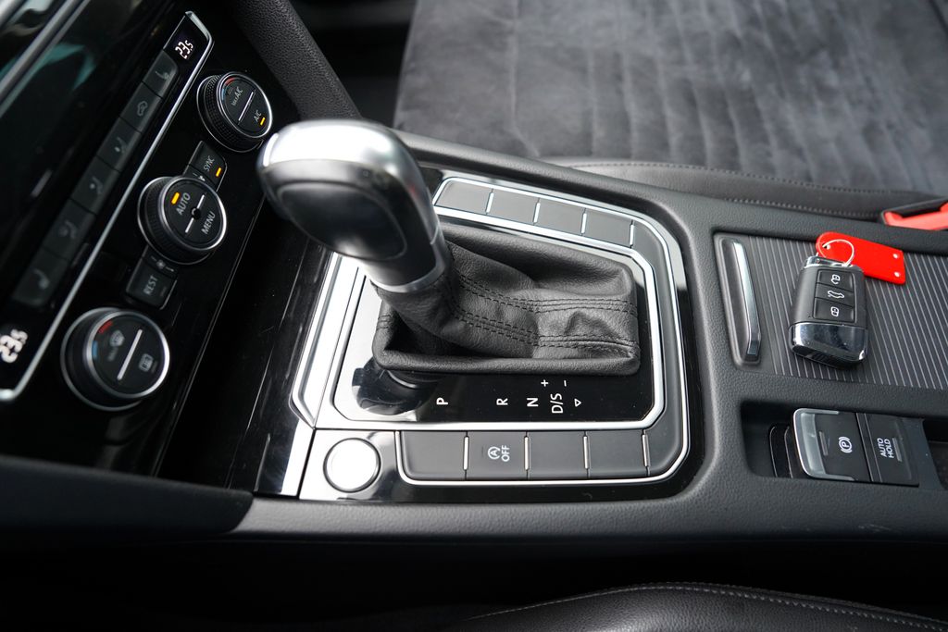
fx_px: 632
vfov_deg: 53.1
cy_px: 316
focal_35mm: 24
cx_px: 474
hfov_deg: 73.7
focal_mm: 24
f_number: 4
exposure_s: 1/160
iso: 1600
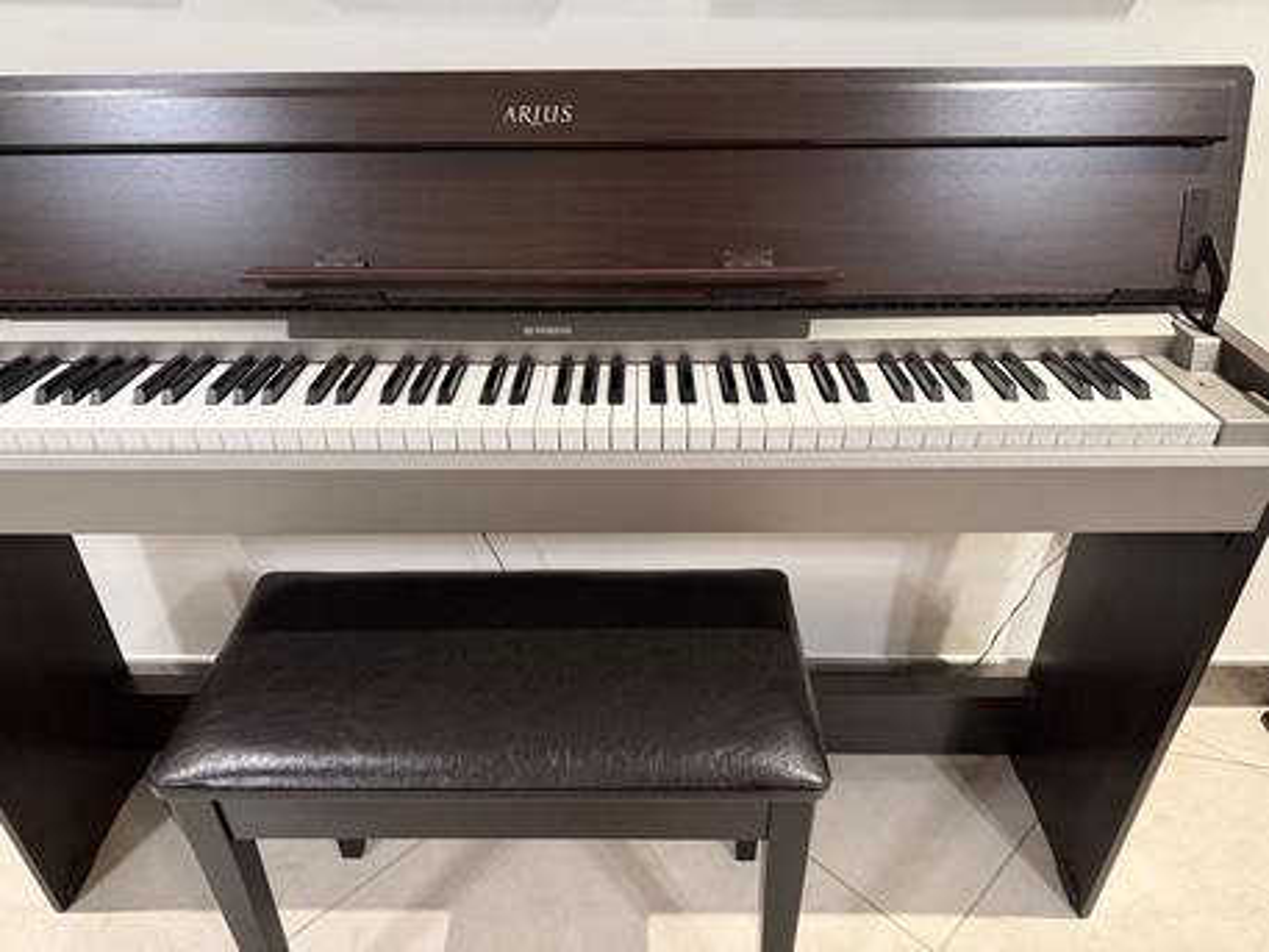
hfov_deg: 71.6
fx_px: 880
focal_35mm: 24
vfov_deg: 56.8
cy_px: 476
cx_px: 634
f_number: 1.78
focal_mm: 6.76
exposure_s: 1/60
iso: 640
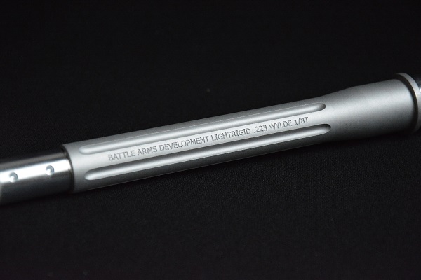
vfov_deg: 11.4
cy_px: 140
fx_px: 1403
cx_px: 210
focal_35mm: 120
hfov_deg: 17.1
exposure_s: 1/2500
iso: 6400
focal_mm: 80
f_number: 5.3
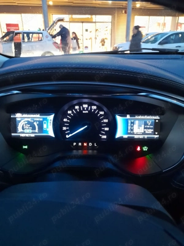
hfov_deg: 54.9
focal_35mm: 25
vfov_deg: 69.4
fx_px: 177
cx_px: 92
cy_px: 123
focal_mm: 4.6
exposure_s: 1/20
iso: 800
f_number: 2
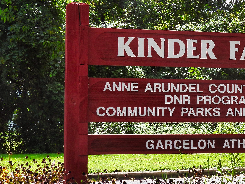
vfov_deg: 14.4
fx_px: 729
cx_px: 225
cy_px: 90
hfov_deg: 18.7
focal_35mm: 103
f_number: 3.5
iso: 100
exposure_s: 1/1000
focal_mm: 9.8
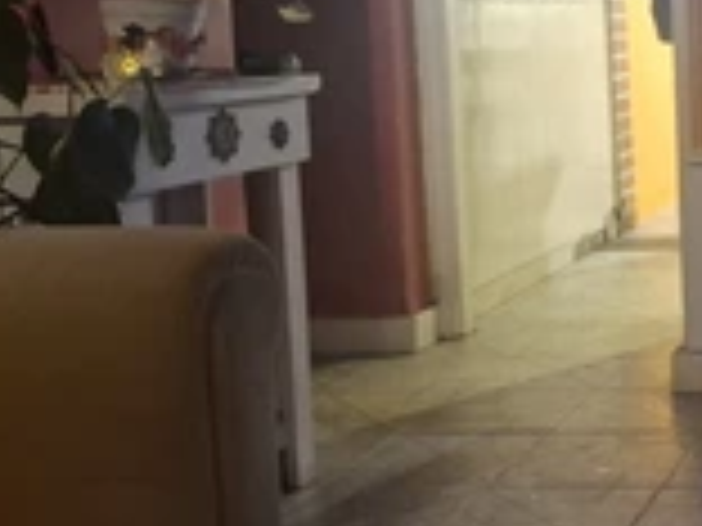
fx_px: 1318
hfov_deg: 26.3
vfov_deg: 22.3
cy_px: 121
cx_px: 855
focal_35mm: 65
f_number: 1.8
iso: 800
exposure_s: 1/25
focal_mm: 5.54
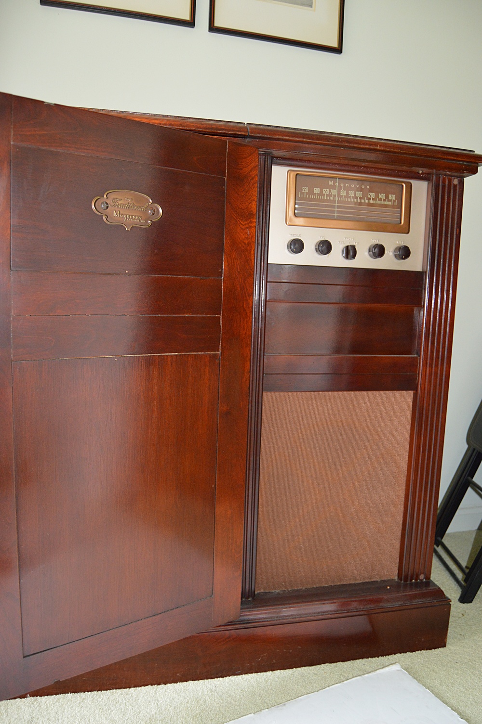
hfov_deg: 47.8
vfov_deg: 67.4
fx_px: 543
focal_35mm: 27
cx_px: 241
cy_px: 362
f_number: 3.5
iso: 1100
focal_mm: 18
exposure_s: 1/60
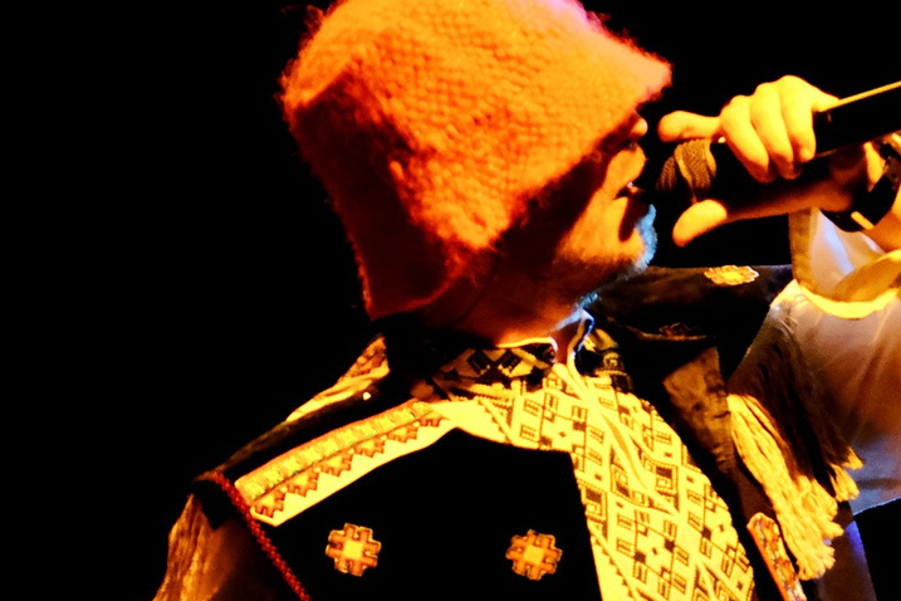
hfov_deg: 6.8
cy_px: 753
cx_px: 1304
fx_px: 7508
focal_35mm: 300
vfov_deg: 4.6
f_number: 1.2
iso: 3200
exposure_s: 1/800
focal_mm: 56
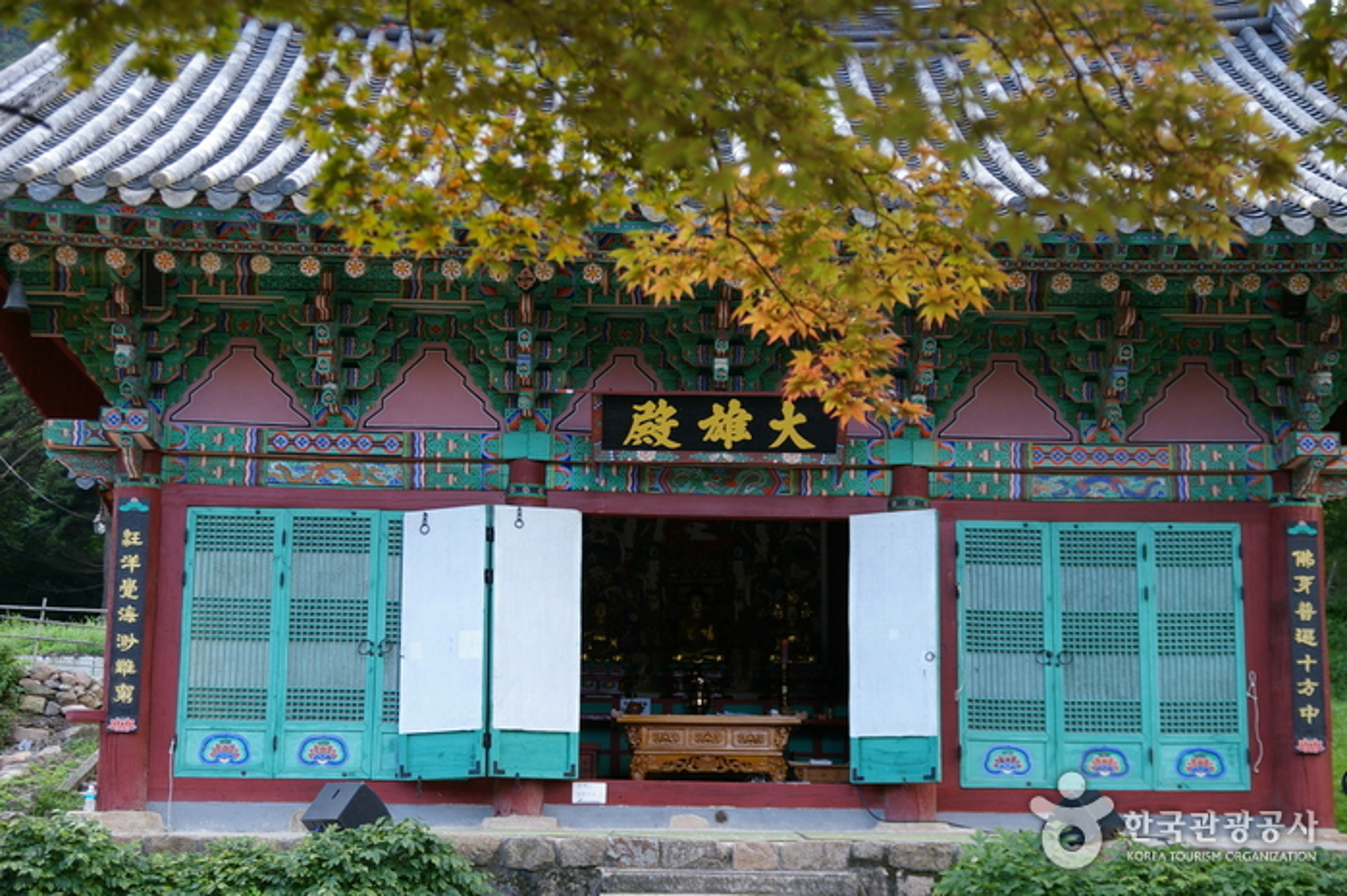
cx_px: 674
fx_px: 2524
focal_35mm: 68
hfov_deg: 29.9
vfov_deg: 20.1
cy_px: 448
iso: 200
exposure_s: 1/100
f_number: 4.5
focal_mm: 45
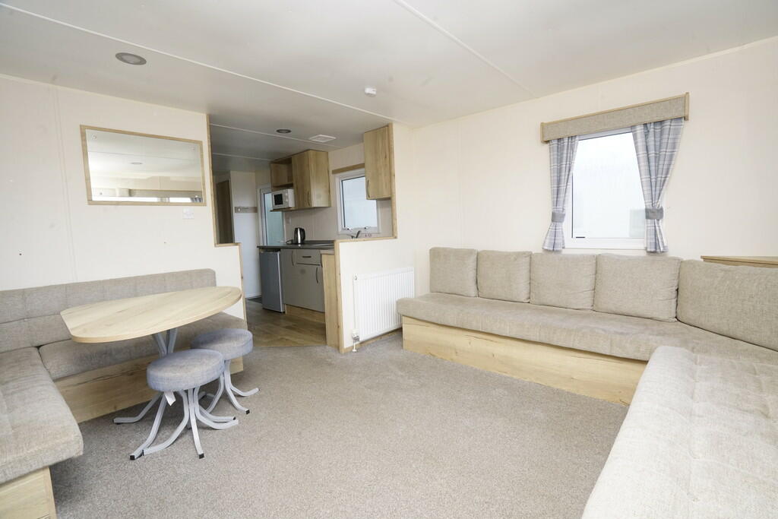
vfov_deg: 73.8
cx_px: 389
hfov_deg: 96.7
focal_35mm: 16
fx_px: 346
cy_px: 260
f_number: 13
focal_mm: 16
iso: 1600
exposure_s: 1/60
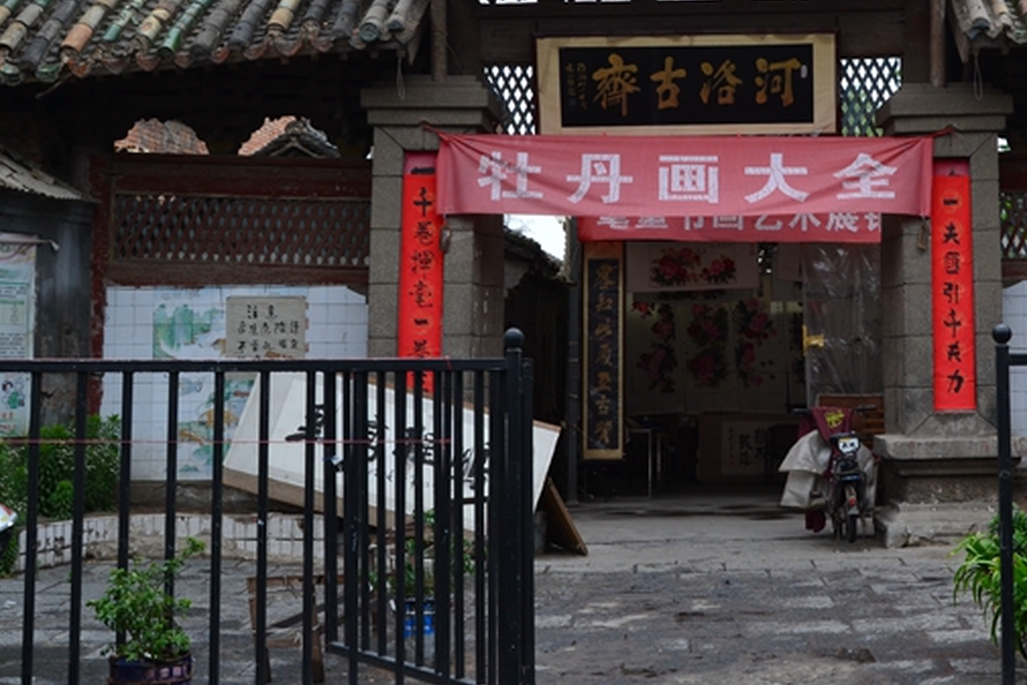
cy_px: 174
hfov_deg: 34.3
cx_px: 781
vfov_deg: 23.6
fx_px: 1626
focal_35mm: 57
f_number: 9
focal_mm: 24
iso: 400
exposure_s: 1/160
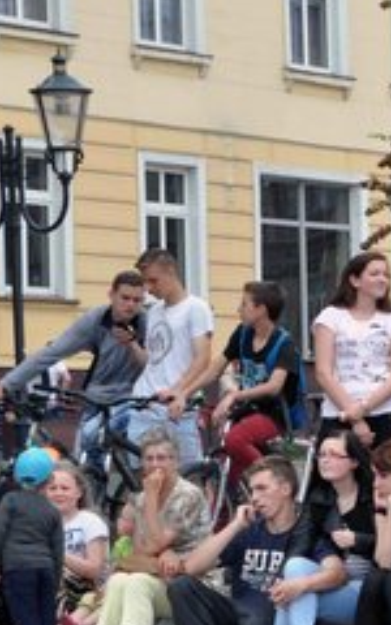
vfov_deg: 11.5
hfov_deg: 7.0
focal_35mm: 182
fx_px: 3103
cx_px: 704
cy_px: 409
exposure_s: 1/200
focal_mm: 44
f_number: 16
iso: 1000
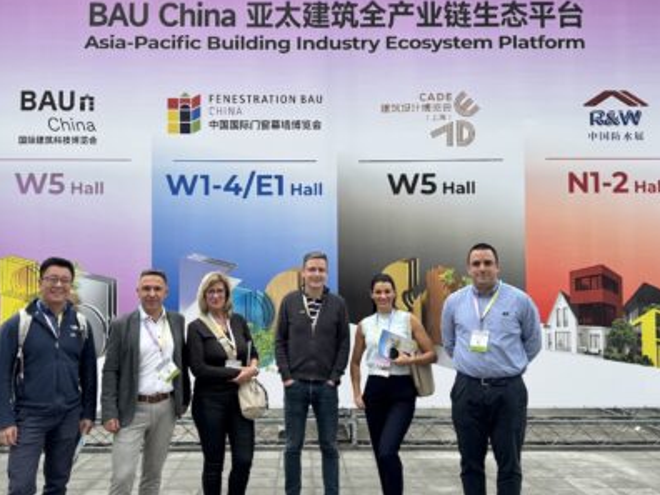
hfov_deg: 56.8
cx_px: 305
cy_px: 268
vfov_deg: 44.1
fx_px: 610
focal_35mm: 32
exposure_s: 1/1042
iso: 80
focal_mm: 6.76
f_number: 1.78
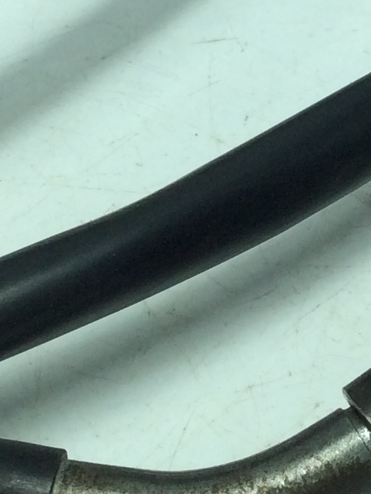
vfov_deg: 15.2
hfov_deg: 11.5
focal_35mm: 129
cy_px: 102
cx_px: 249
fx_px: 1842
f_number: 2.4
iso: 32
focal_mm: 3.3
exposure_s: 1/510
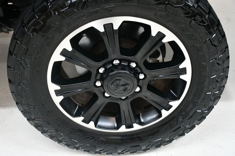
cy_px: 78
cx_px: 118
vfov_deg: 26.5
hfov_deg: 38.9
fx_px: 333
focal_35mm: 51
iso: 3200
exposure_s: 1/80
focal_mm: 34
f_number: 4.2
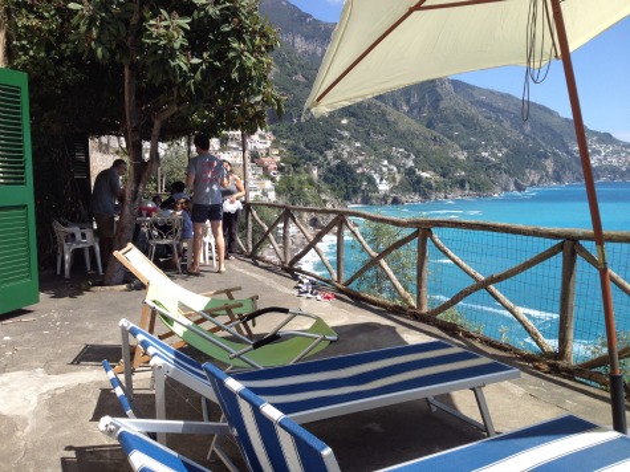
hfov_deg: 52.6
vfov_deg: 40.7
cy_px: 236
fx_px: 637
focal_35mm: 35
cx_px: 315
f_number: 2.4
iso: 50
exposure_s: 1/1062
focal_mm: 4.28
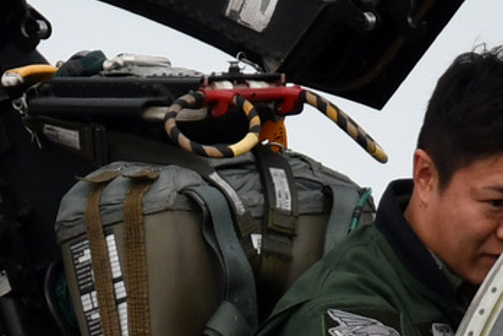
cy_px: 293
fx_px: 28878
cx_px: 289
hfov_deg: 1.0
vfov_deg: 0.7
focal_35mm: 2067
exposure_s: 1/1250
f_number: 5.6
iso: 280
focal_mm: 400
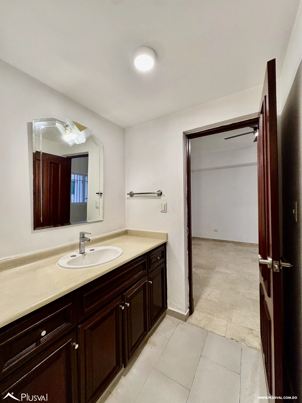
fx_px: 163
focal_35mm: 14
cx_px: 151
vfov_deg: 102.1
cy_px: 202
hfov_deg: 85.7
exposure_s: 1/120
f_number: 2.2
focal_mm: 2.22
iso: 250
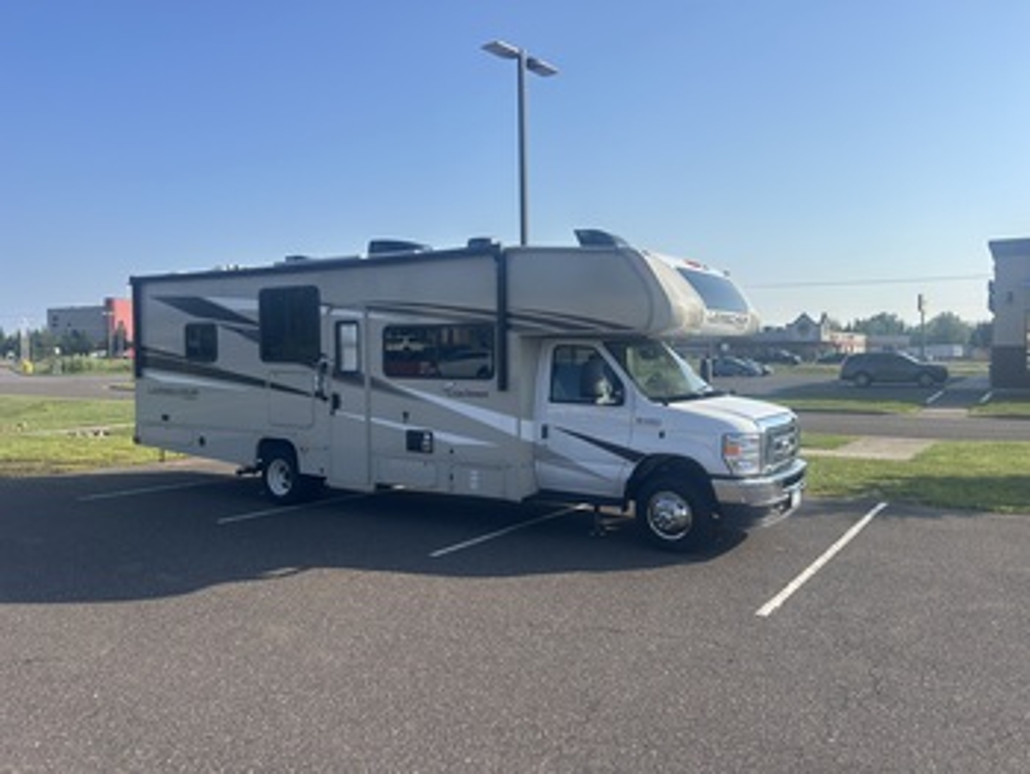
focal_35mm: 26
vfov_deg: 53.1
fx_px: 774
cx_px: 515
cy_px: 387
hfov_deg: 67.3
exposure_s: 1/3831
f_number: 1.5
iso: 50
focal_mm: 5.7
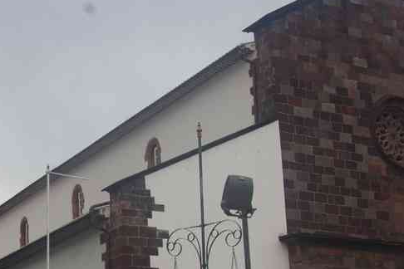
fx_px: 830
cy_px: 230
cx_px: 52
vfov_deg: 18.2
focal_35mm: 74
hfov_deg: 26.6
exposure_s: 1/50
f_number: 10
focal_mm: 24
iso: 200
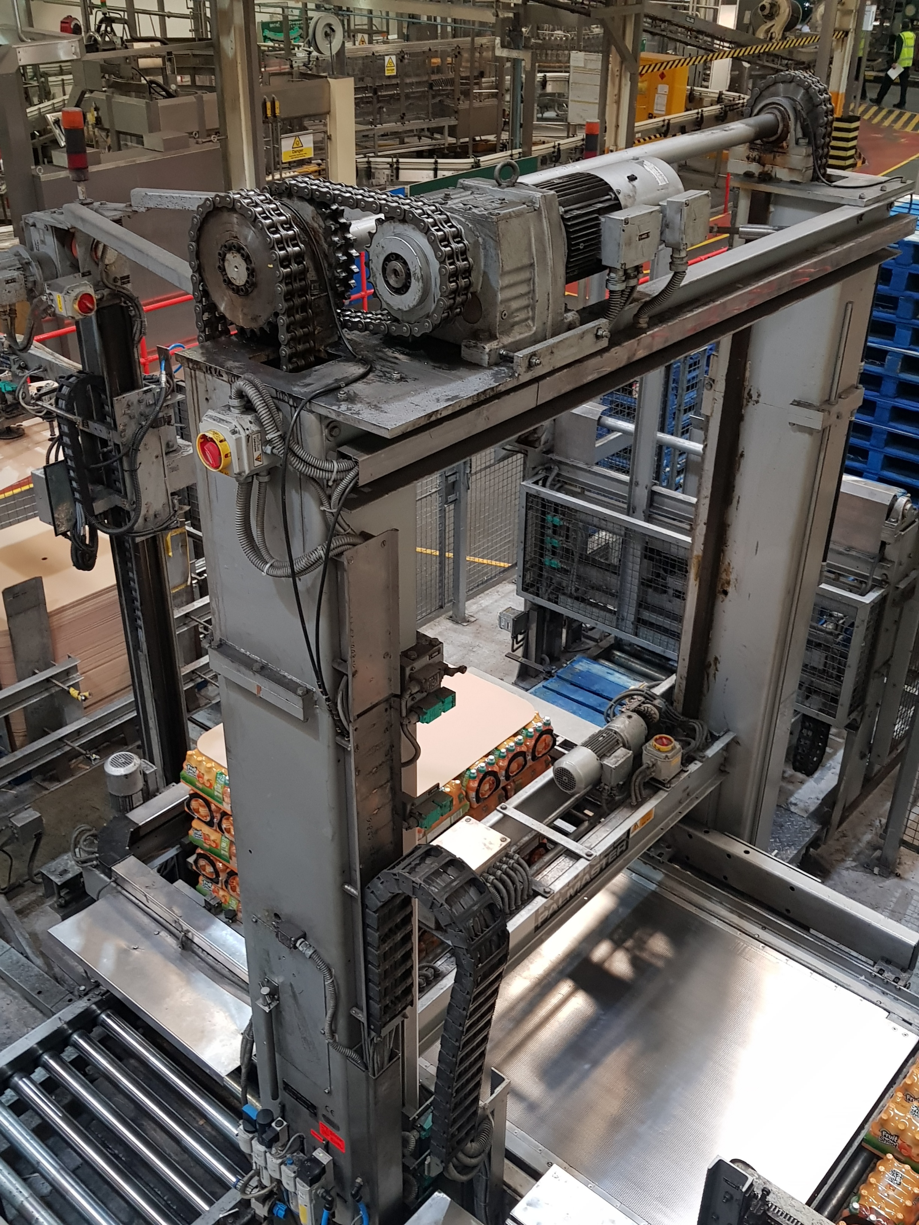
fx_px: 920
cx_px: 460
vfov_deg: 67.3
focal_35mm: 26
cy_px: 612
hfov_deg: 53.1
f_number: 1.7
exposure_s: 1/43
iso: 160
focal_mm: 4.3
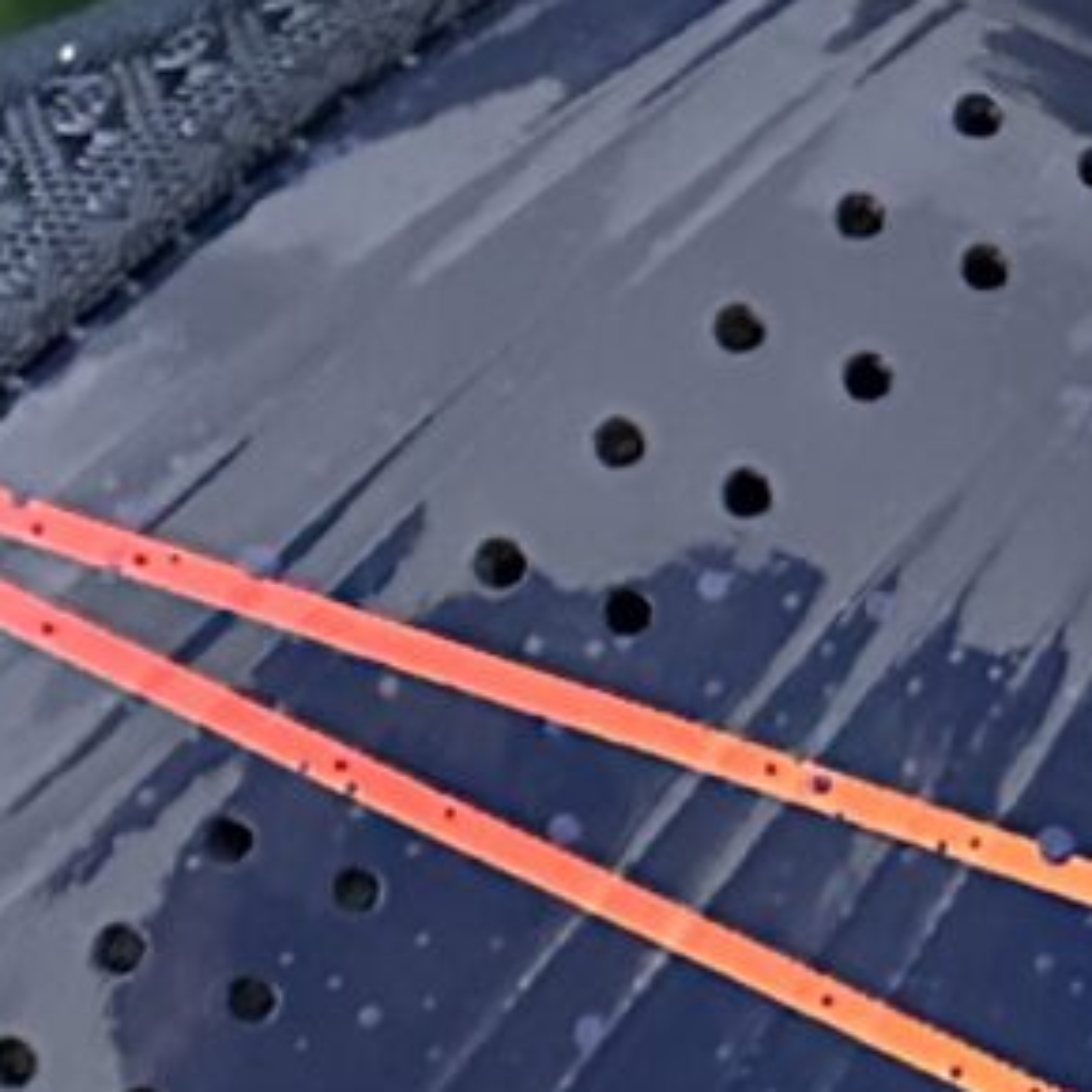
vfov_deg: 9.3
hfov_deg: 9.0
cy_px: 109
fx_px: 6674
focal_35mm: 187
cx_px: 1800
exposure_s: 1/33
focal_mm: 6.86
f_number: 1.78
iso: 800
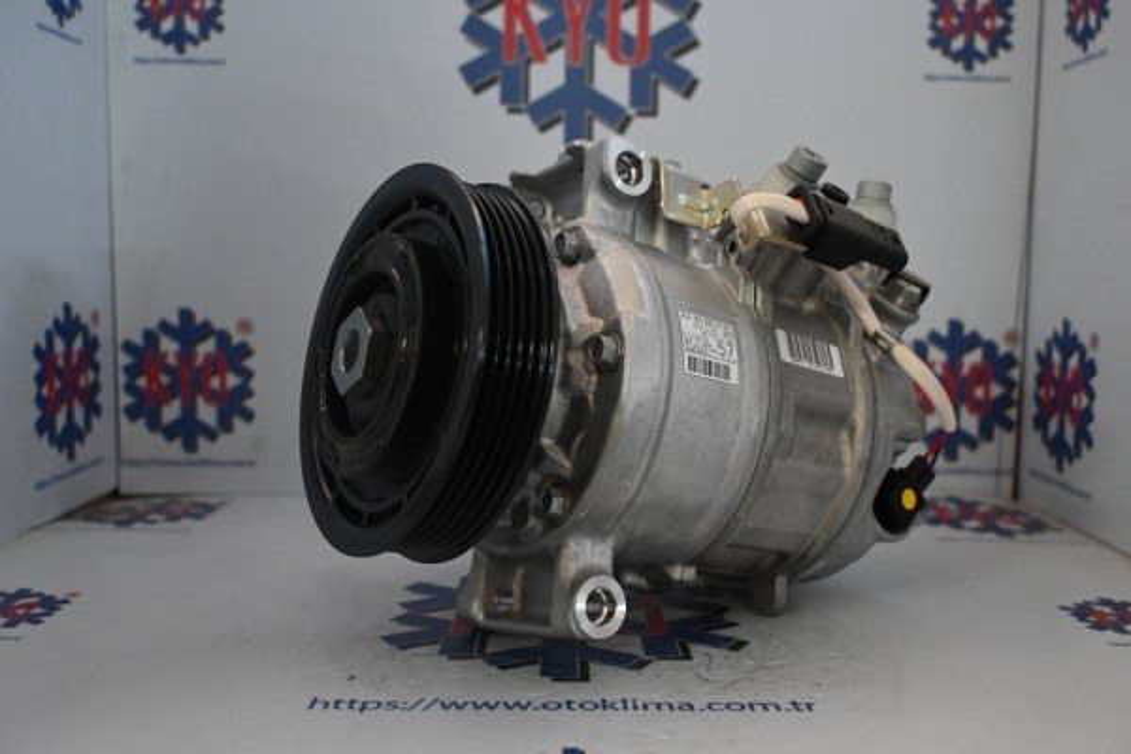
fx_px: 1084
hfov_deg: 55.1
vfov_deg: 38.4
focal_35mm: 34
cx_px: 566
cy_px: 377
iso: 3200
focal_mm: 23
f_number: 4.2
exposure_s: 1/60
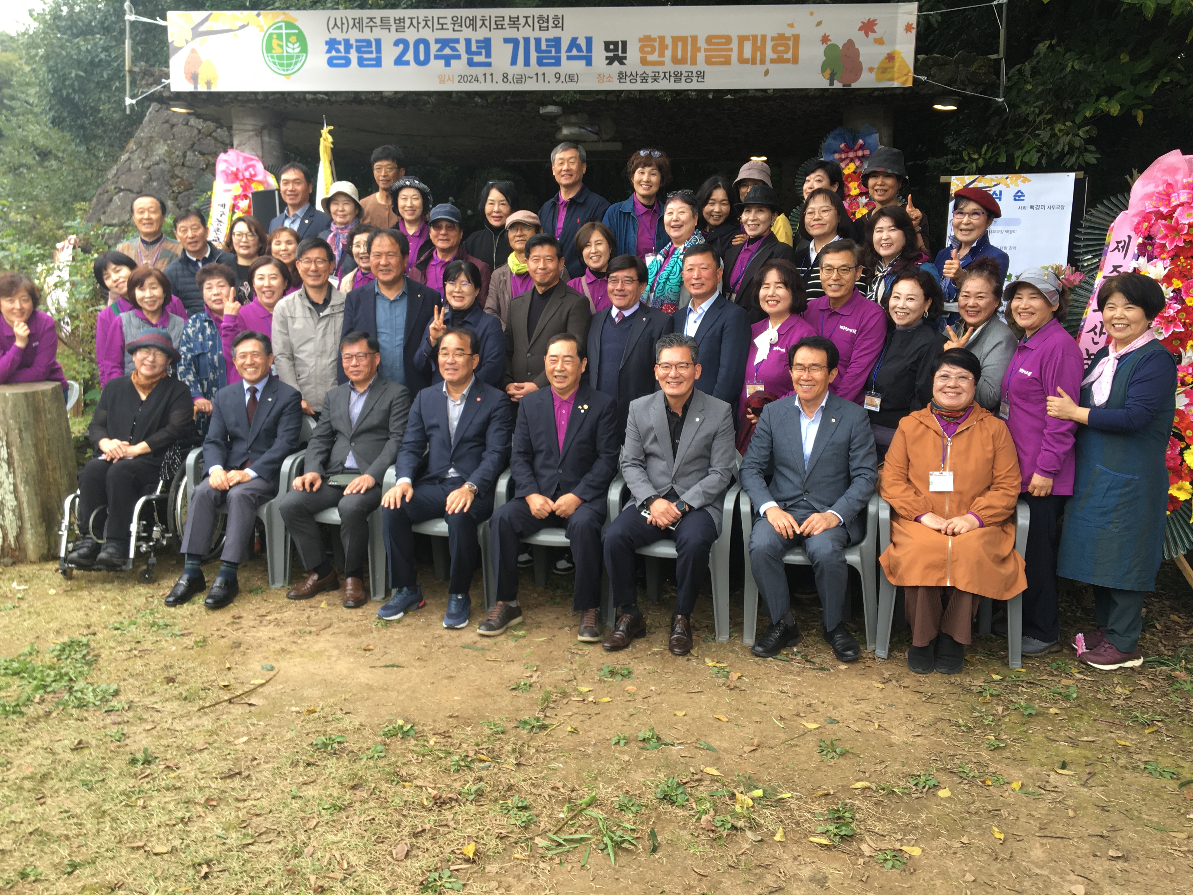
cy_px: 448
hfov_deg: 61.7
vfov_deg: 48.2
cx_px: 596
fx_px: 999
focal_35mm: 29
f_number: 2.2
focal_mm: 4.15
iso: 25
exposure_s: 1/120
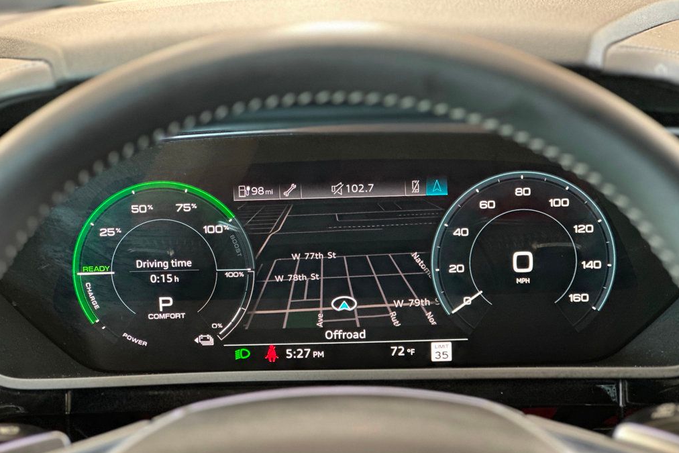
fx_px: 1528
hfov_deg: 25.1
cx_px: 342
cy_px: 236
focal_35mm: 81
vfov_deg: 16.9
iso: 800
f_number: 2.8
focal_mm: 9
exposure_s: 1/15
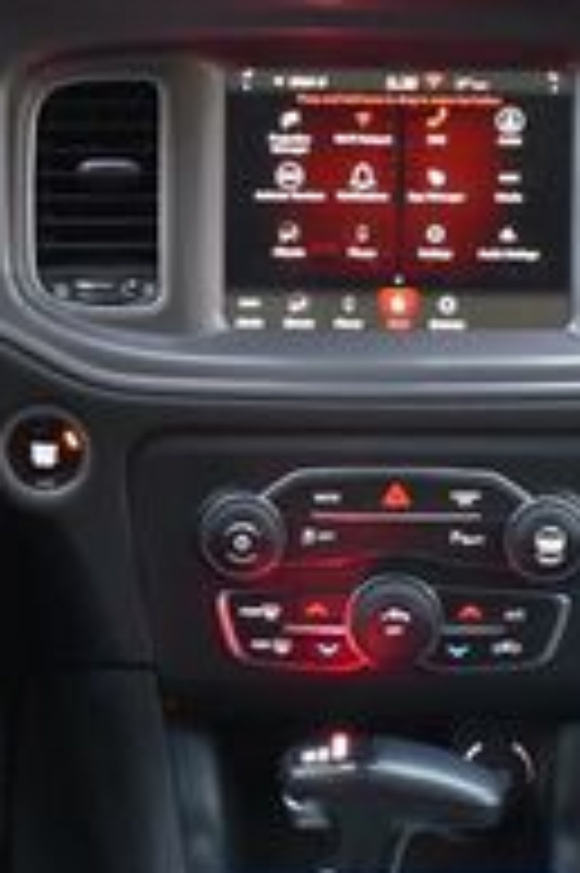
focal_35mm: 89
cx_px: 306
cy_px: 554
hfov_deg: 15.3
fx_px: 2155
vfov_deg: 22.8
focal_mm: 18
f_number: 3.5
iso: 1600
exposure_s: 1/8
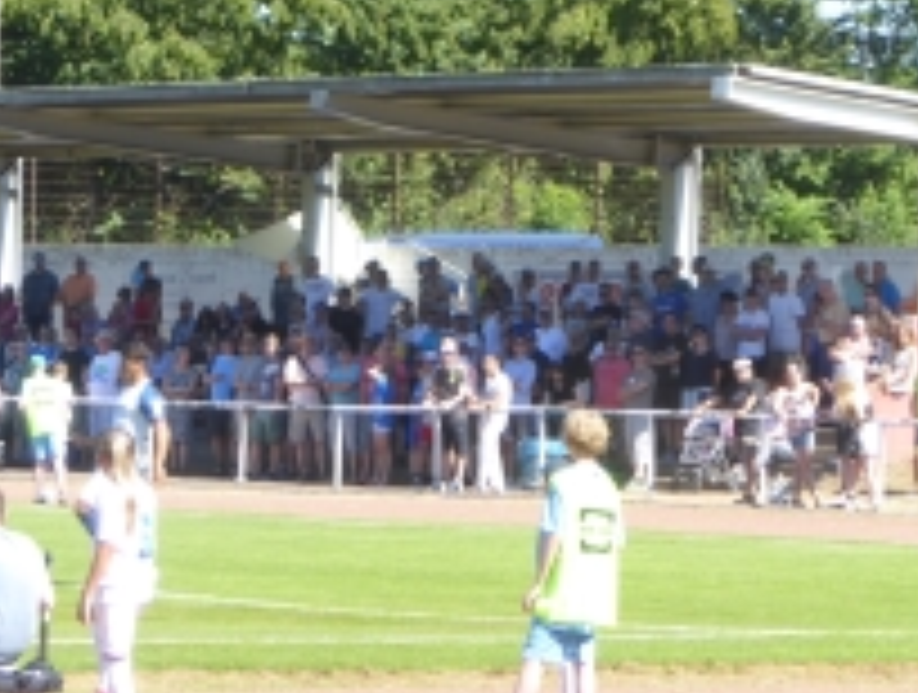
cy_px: 144
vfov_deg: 5.5
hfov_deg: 7.2
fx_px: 7257
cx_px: 140
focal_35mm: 273
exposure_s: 1/125
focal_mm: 22.3
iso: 80
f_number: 5.2
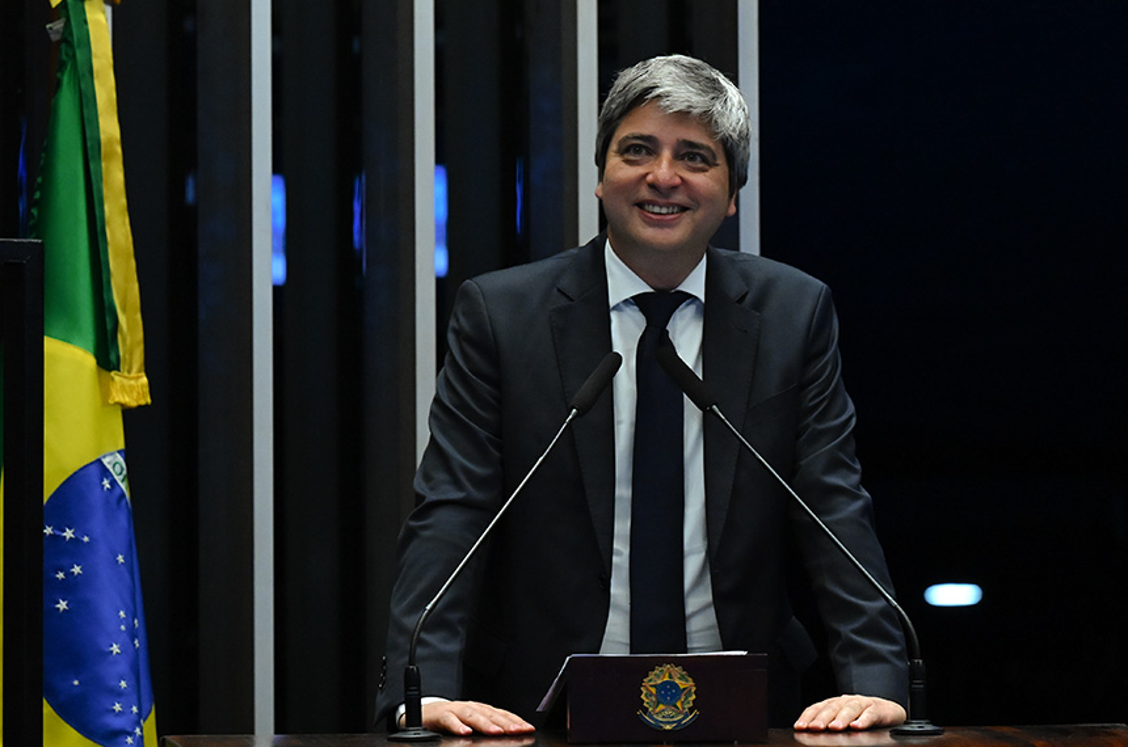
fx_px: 7037
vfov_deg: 6.1
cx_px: 564
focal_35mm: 225
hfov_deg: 9.2
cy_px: 374
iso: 4000
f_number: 5
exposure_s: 1/125
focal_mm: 150
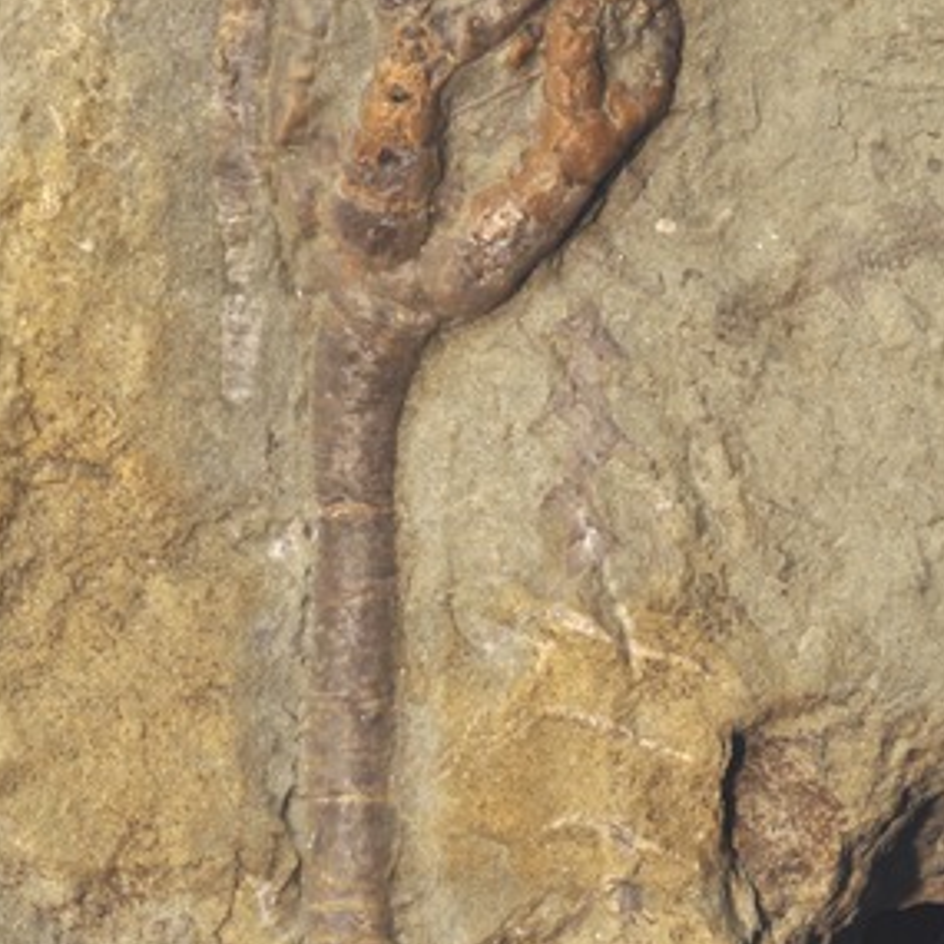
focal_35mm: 129
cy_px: 454
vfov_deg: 13.5
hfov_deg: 13.5
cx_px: 447
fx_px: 3980
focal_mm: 60
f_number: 32
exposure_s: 1.3
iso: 400
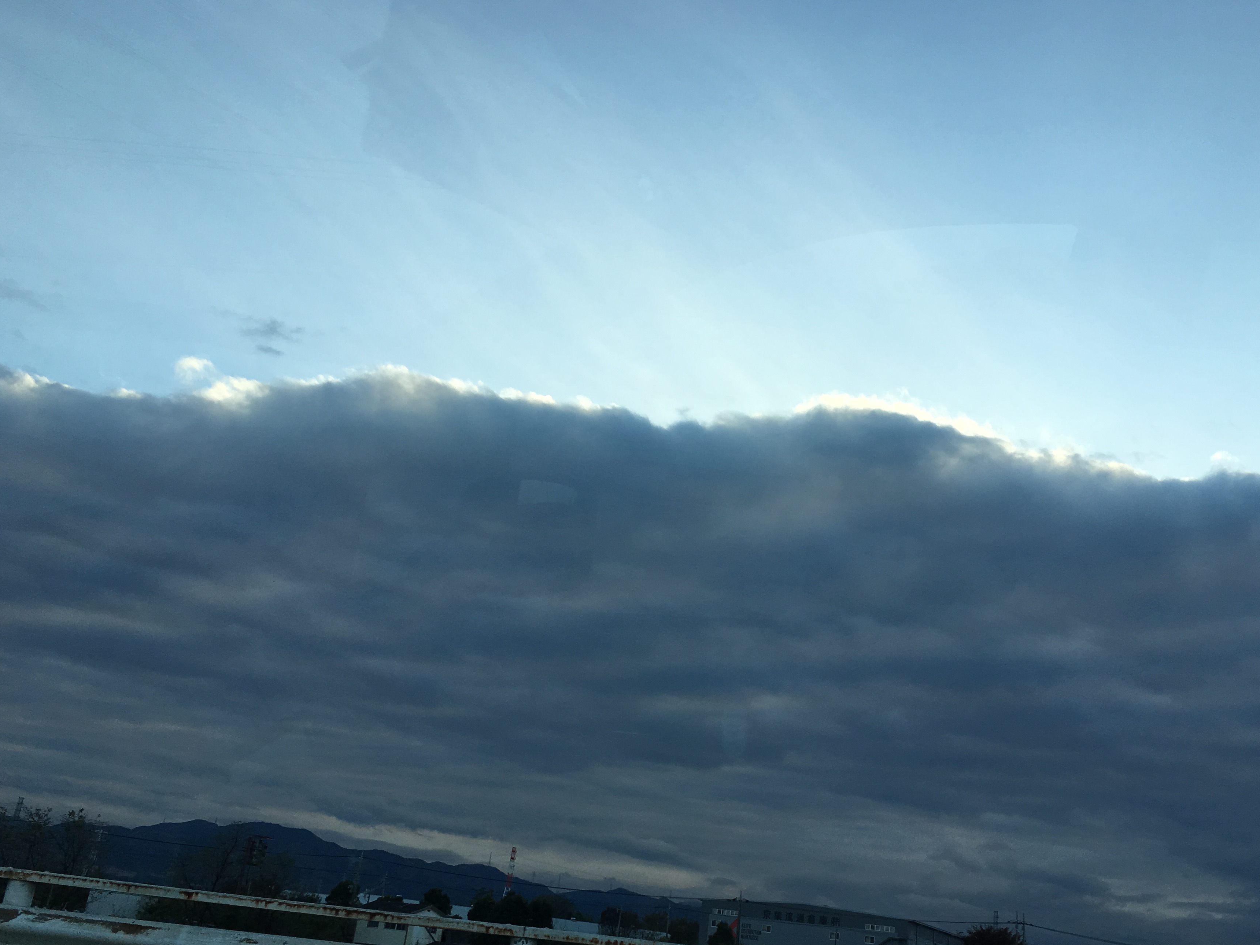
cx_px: 712
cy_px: 530
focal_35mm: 34
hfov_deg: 53.8
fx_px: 1238
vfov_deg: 41.7
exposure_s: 1/545
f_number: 2.2
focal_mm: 4.15
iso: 25
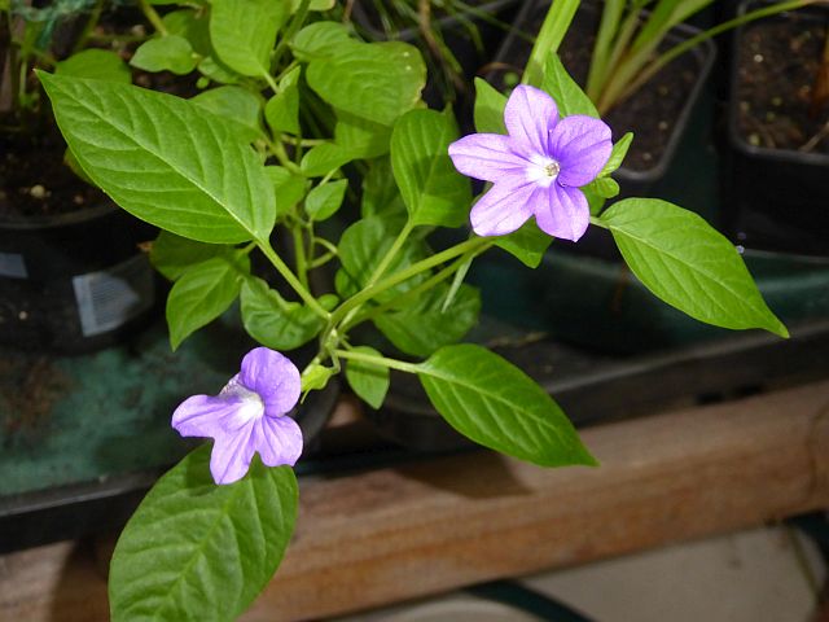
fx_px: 2012
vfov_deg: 17.6
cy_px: 311
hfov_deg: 23.3
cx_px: 414
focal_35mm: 84
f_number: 4.8
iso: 500
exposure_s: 1/60
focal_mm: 15
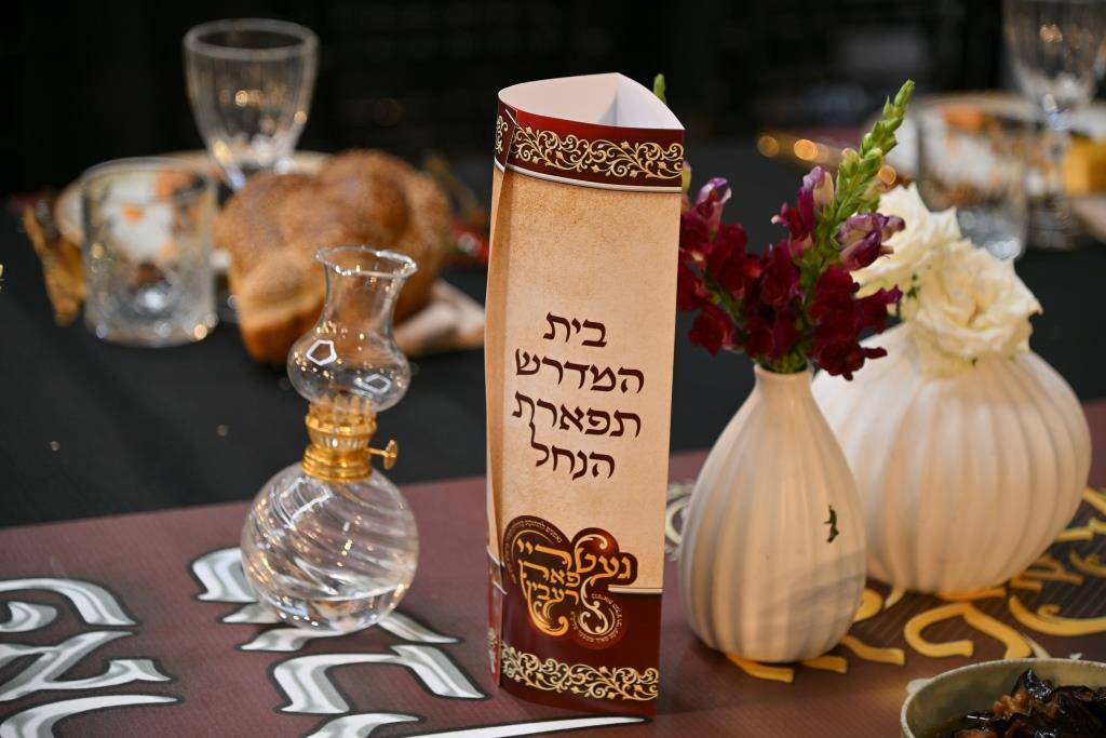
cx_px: 553
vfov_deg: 11.4
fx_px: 3687
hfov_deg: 17.1
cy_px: 369
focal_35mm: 120
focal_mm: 120
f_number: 4
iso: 200
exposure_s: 1/200
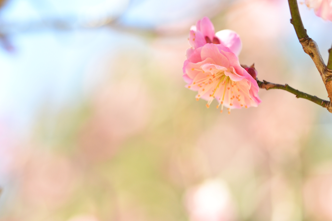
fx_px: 1245
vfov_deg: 10.2
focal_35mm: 135
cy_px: 110
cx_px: 166
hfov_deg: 15.2
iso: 800
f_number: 4.5
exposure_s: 1/1250
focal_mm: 90
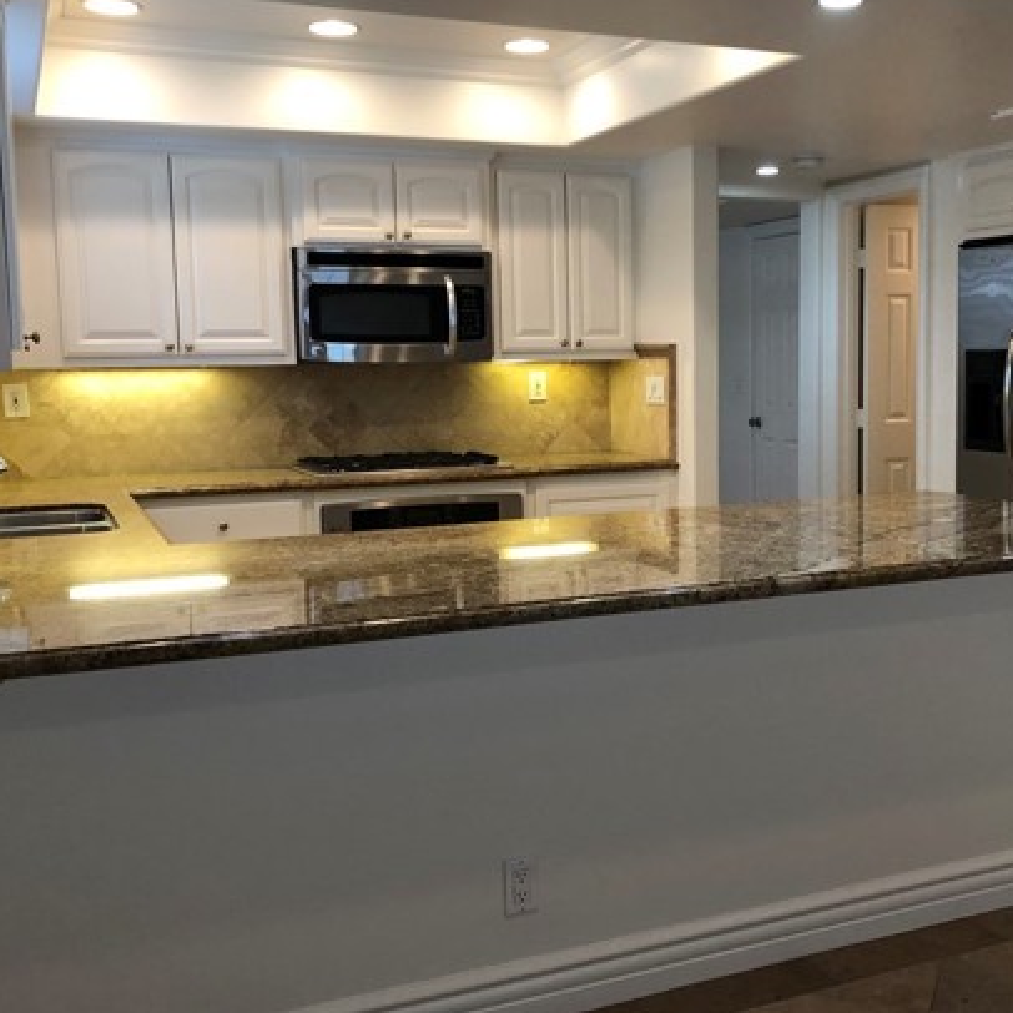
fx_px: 1291
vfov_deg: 42.8
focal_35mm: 39
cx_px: 629
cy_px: 497
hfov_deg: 42.5
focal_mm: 4
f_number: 1.8
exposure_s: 1/30
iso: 25
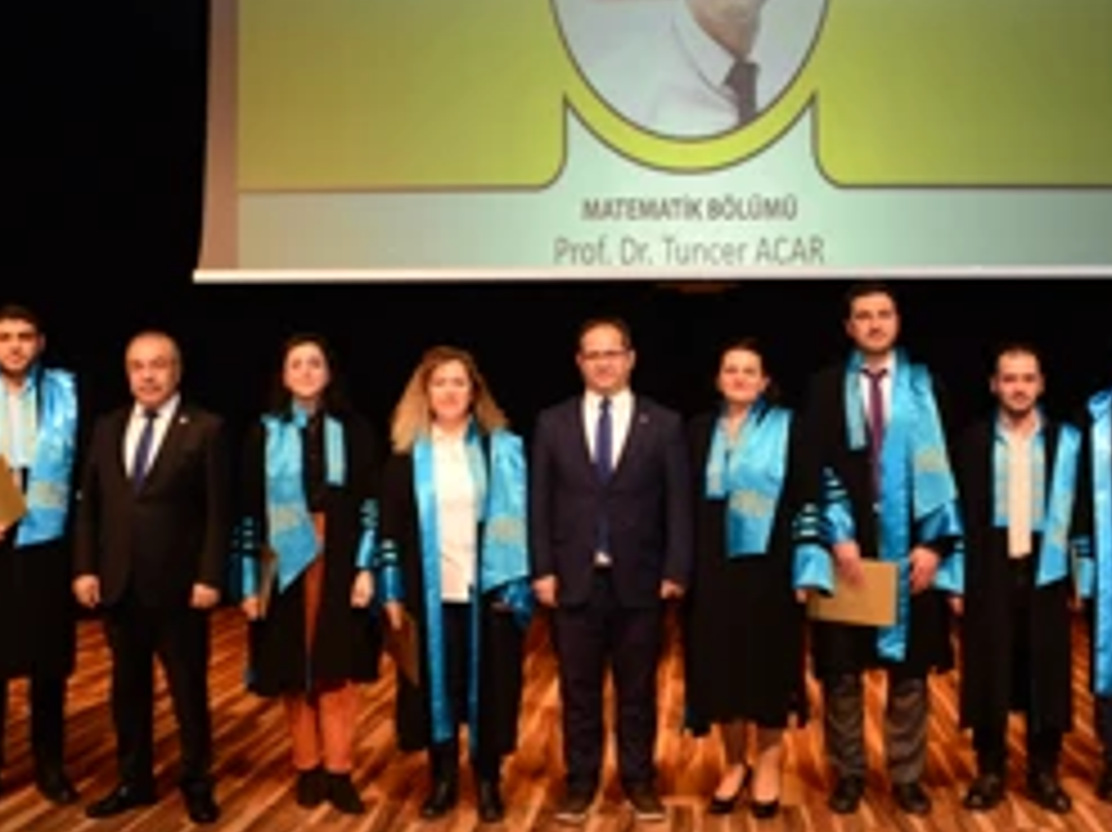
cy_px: 349
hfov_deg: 39.5
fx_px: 1541
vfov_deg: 30.2
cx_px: 657
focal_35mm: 48
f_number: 3.5
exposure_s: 1/200
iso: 1600
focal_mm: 28
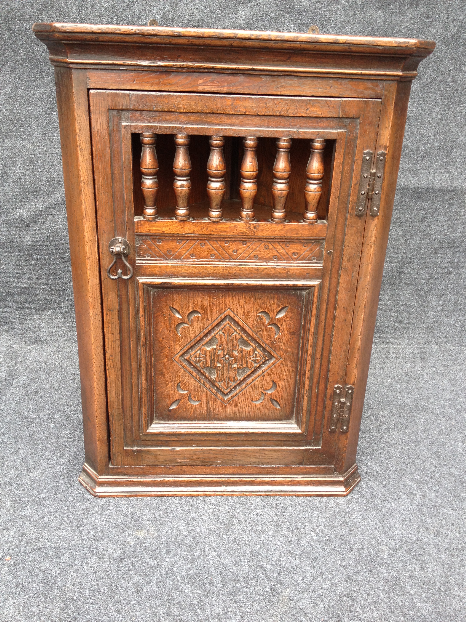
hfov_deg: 40.7
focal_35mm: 35
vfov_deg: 52.6
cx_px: 233
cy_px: 311
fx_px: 628
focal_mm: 4.28
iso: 64
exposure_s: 1/120
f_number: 2.4
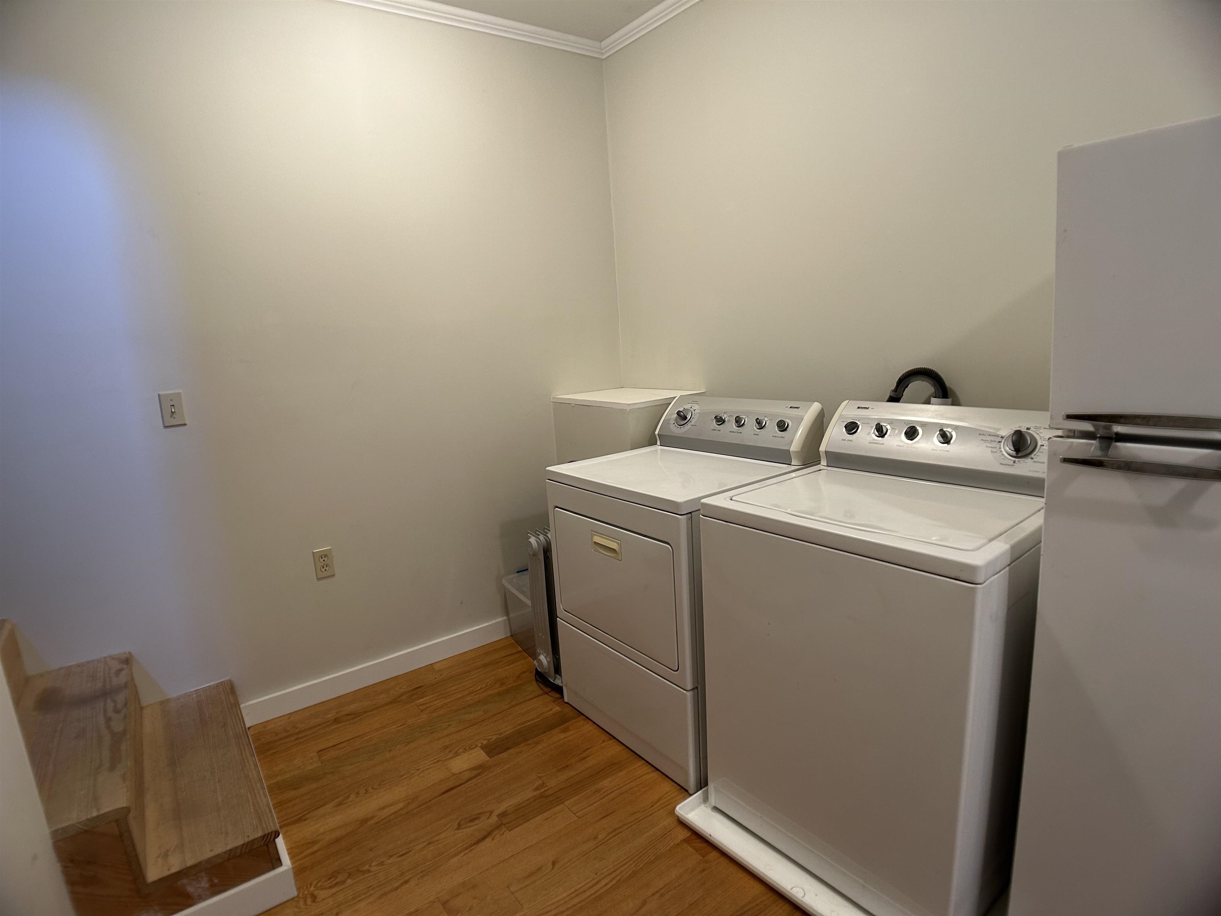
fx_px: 917
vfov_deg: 53.1
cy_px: 458
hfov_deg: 67.3
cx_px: 610
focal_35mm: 26
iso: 125
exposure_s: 1/60
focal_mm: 5.7
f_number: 1.5
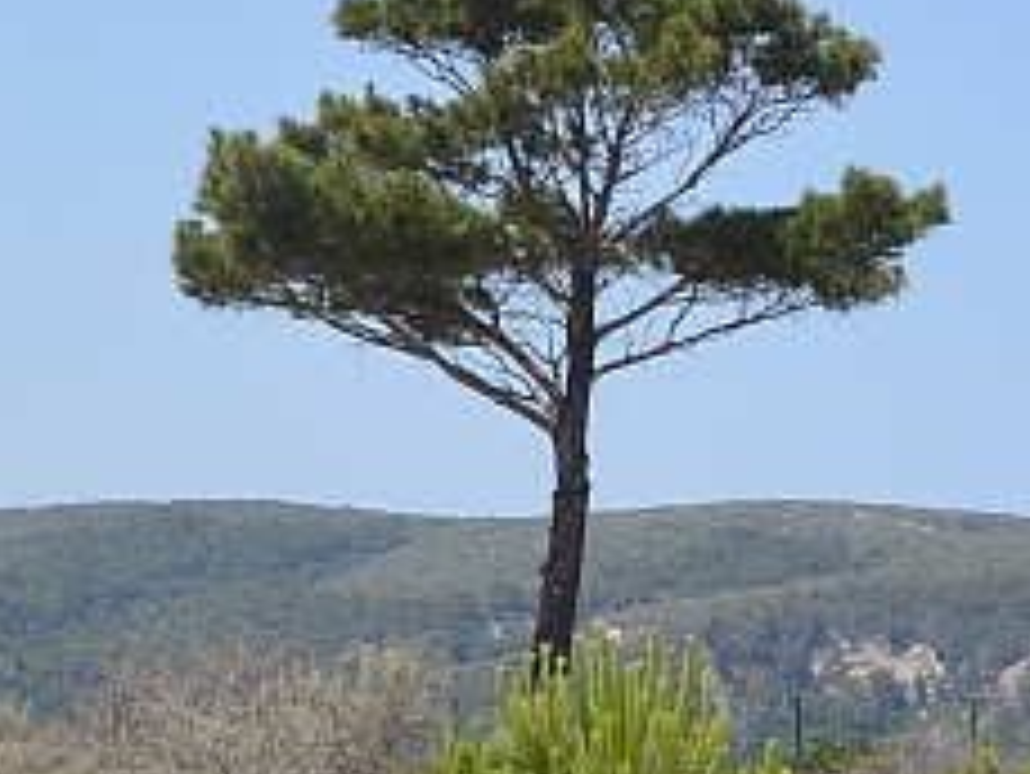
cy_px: 142
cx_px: 315
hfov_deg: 14.0
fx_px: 4198
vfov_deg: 10.5
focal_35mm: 141
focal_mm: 15.7
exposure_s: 1/1000
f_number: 5.6
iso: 160
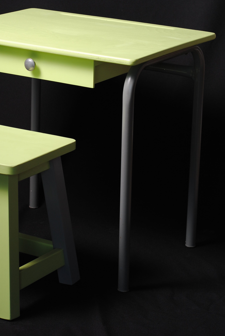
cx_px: 63
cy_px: 97
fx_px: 1075
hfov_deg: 11.9
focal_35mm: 115
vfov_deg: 17.7
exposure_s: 1/200
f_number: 5
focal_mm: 50
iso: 100
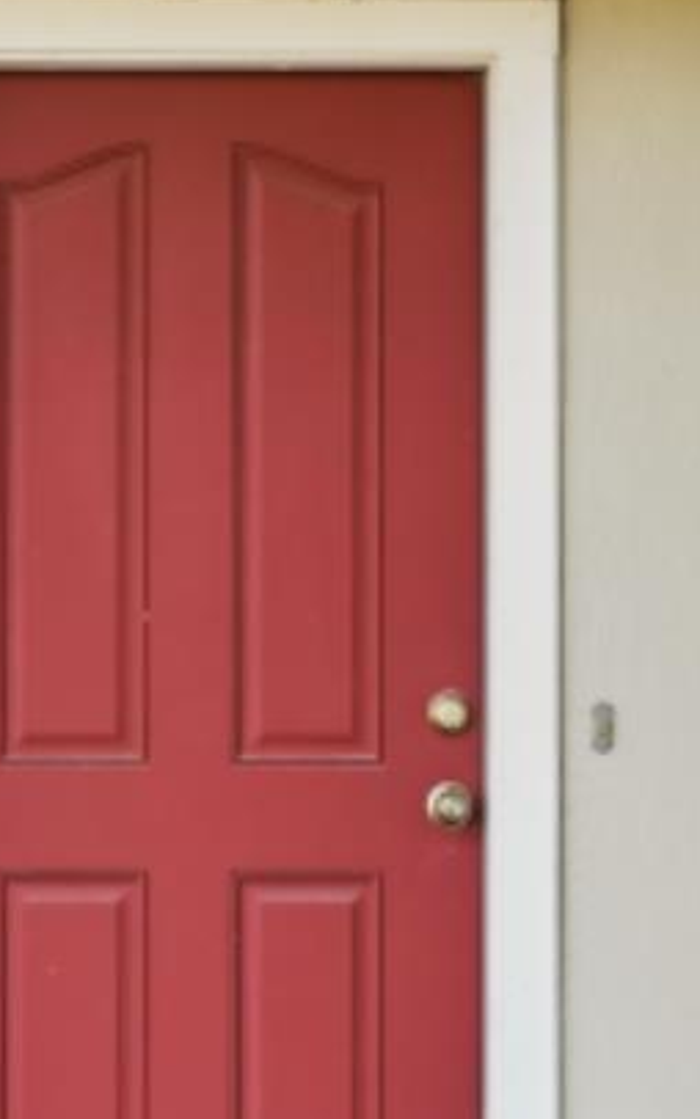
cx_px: 171
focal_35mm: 113
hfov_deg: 11.6
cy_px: 634
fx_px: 3447
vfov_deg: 18.4
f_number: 10
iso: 800
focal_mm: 30
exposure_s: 1/160
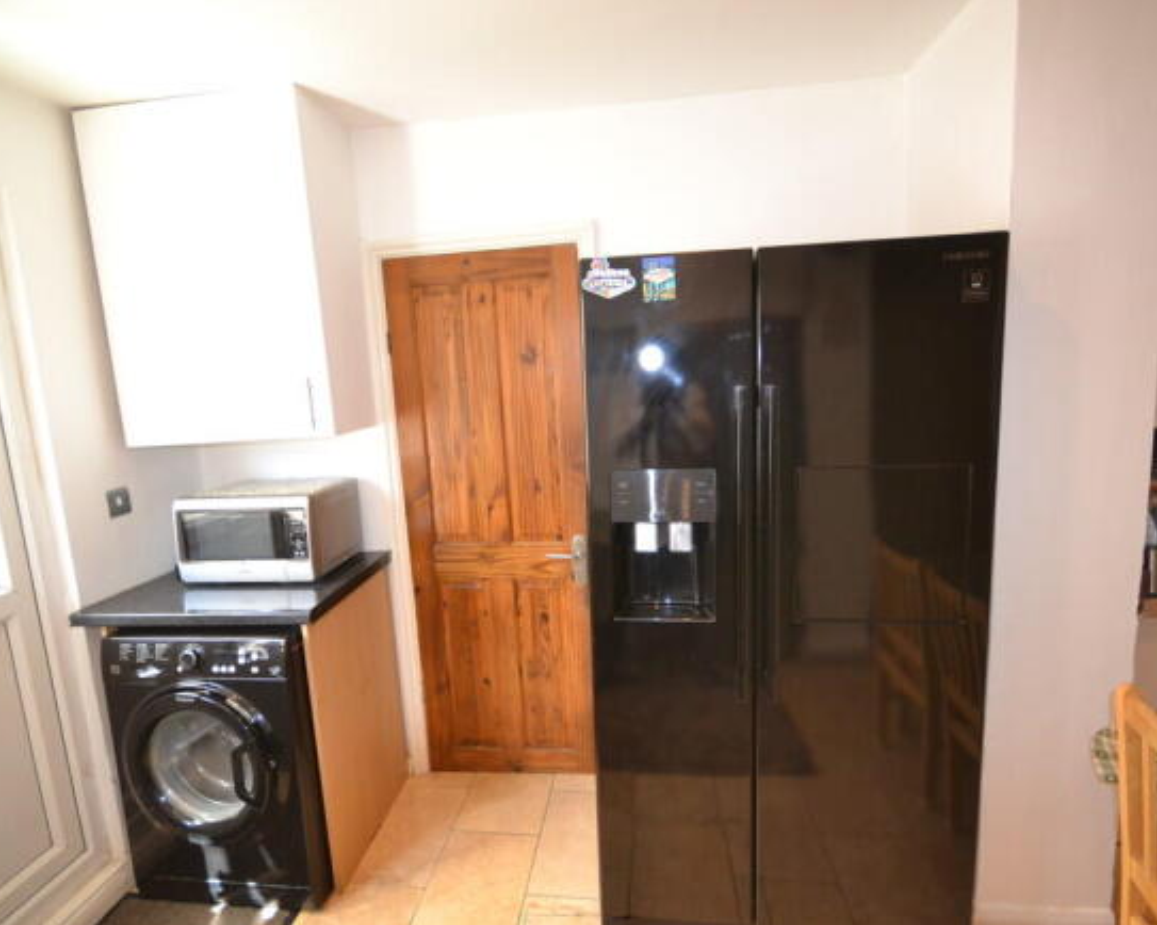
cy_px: 461
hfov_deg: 89.6
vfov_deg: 76.9
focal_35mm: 17
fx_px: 582
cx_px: 561
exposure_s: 1/60
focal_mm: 10
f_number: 4
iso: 1250
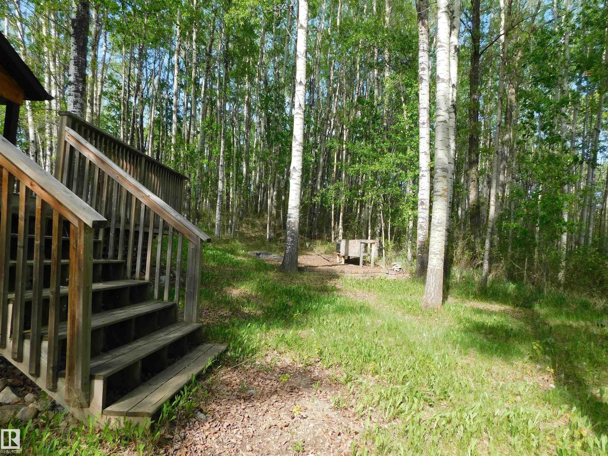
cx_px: 304
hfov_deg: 73.9
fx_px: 404
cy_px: 228
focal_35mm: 23
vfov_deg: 58.9
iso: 125
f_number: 3
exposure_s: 1/400
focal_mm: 4
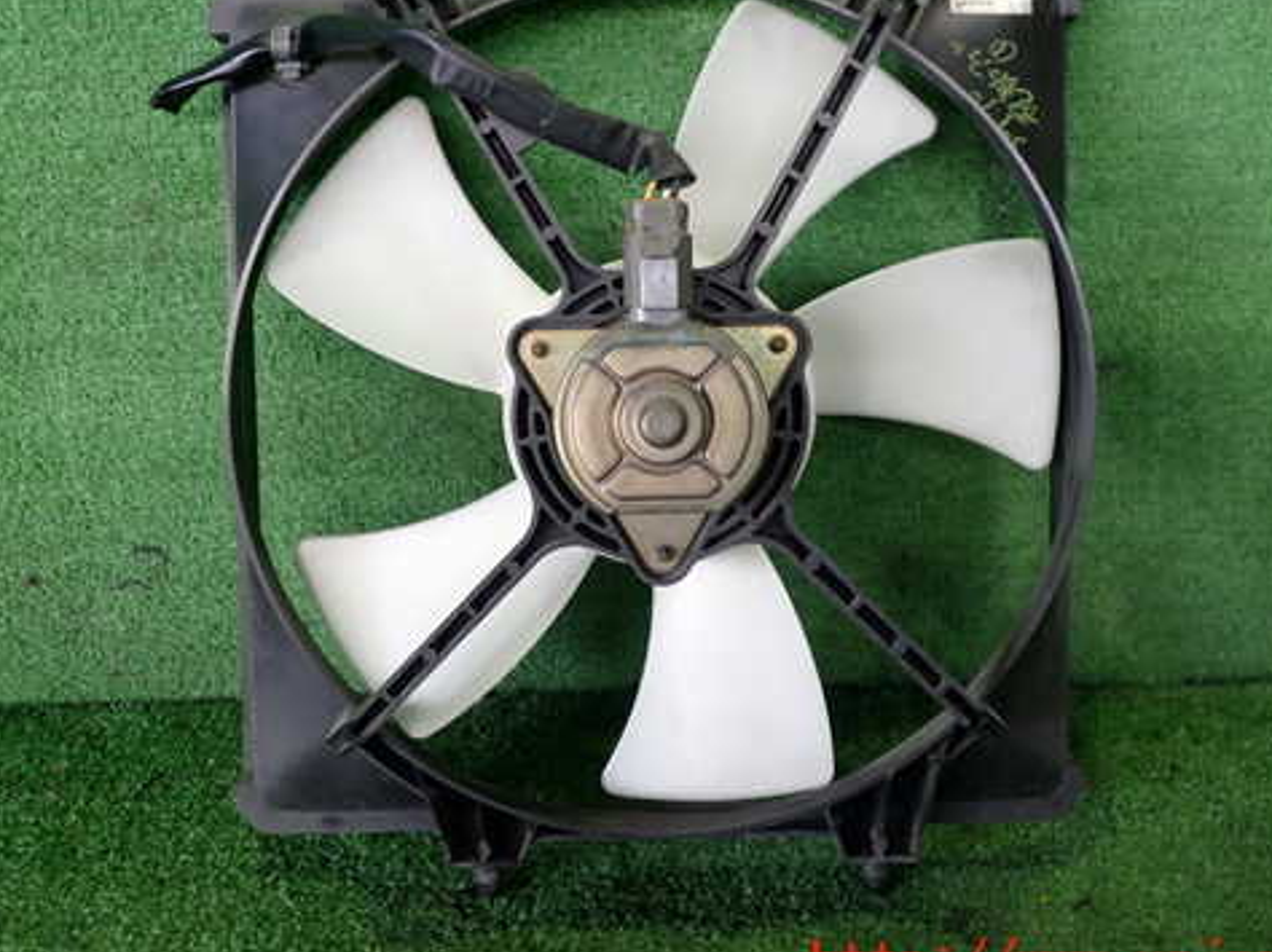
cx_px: 612
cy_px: 397
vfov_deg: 37.6
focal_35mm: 38
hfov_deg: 49.0
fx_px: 1396
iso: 200
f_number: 2.3
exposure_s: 1/30
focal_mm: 5.4
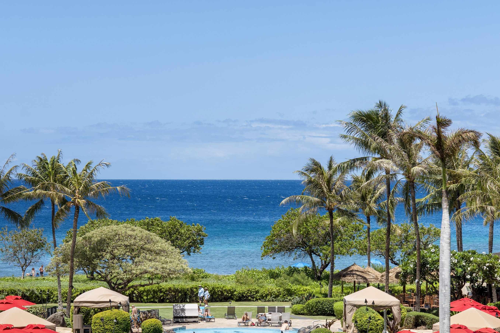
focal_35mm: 127
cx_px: 236
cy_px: 183
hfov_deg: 16.1
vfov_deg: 10.8
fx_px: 1764
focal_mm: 75
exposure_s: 1/400
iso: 100
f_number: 8
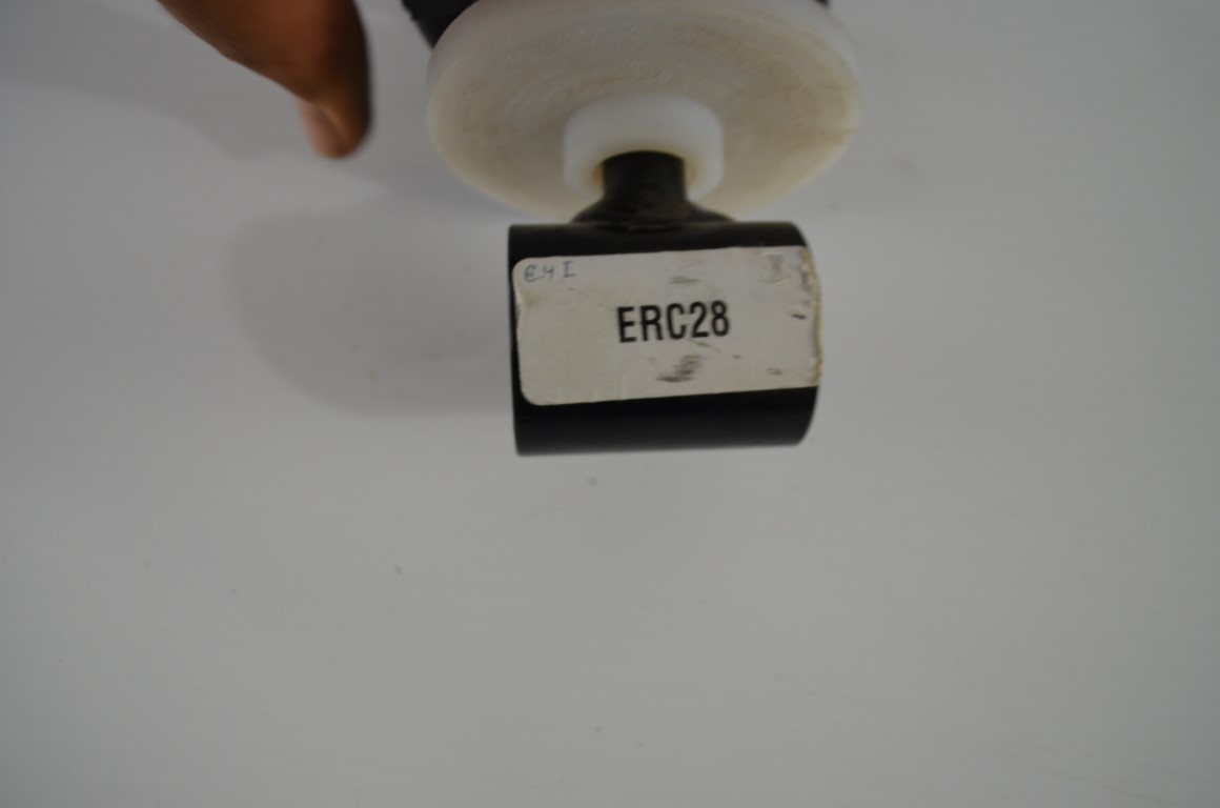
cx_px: 610
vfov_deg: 43.4
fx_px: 1014
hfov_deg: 62.0
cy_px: 404
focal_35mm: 30
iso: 400
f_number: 4
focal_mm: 20
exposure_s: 1/60
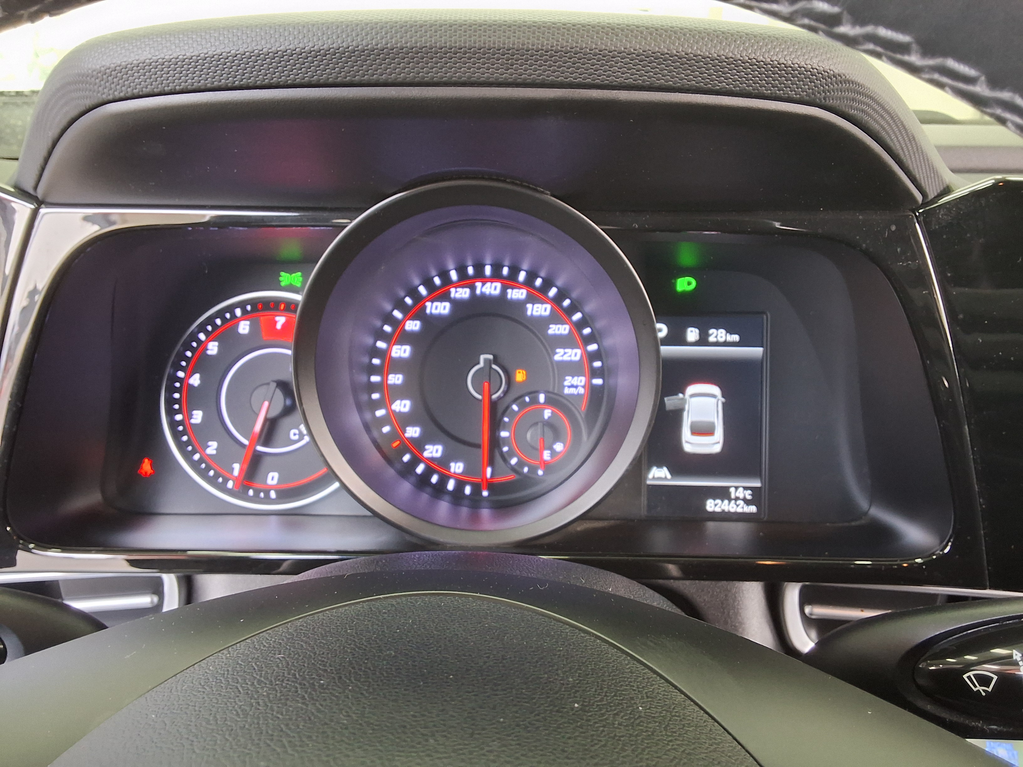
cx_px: 512
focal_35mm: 28
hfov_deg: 63.4
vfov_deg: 49.7
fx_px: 827
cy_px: 384
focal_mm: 2.91
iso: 250
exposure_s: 1/24
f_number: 1.9
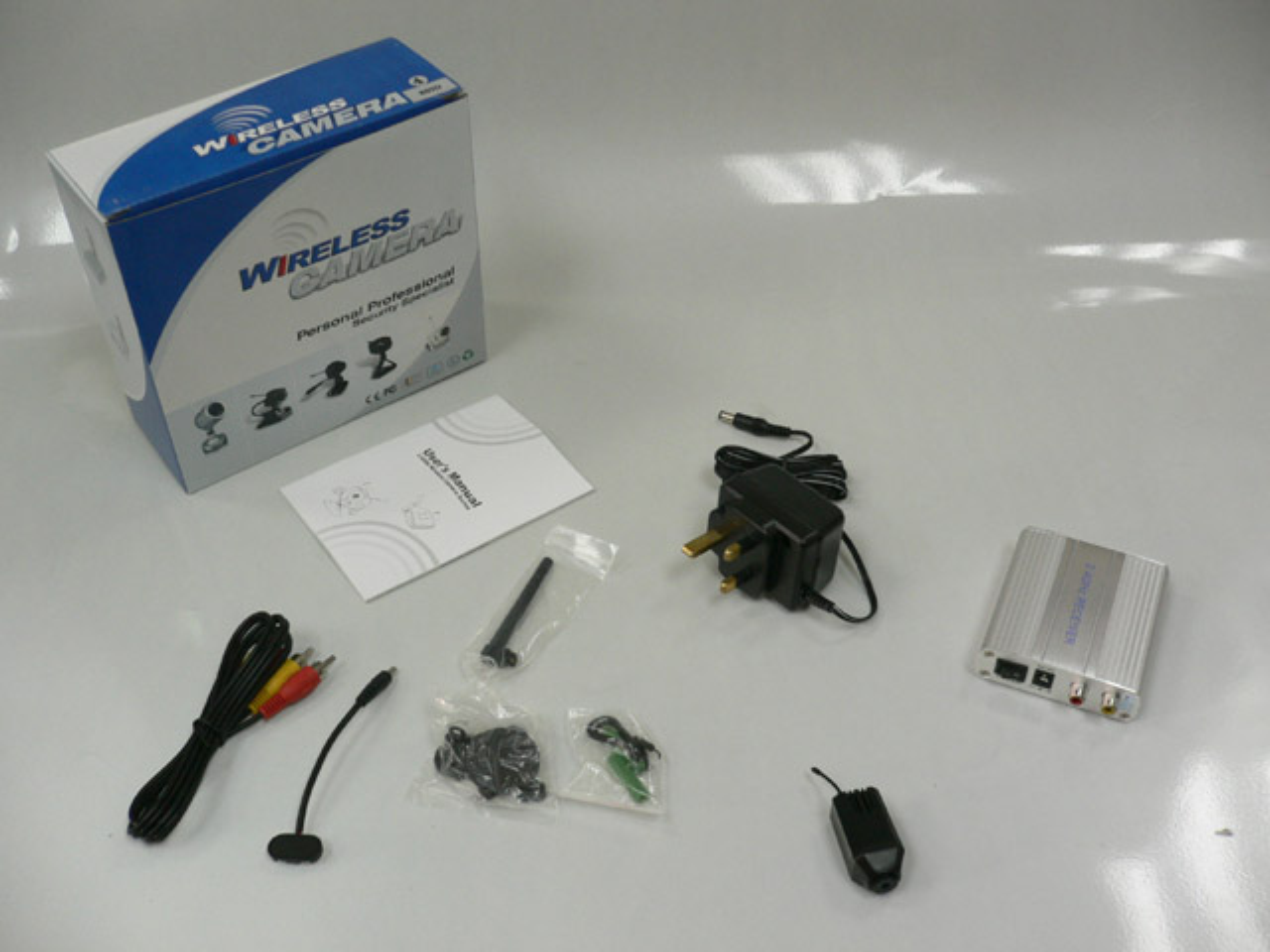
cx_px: 635
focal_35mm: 35
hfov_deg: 52.6
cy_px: 476
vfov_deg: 40.7
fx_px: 1284
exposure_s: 1/25
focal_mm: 5.8
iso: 100
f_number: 2.8
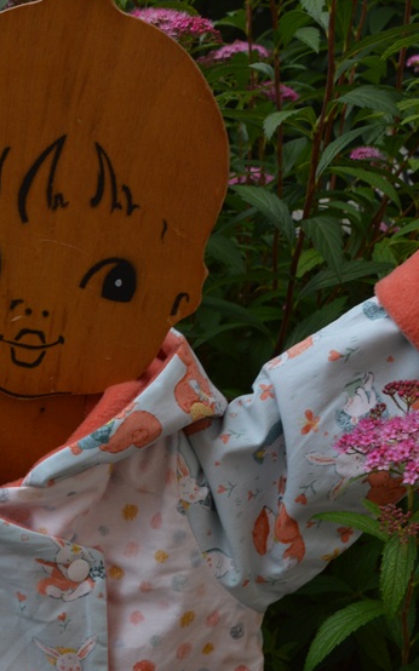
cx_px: 55
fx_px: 1391
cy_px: 500
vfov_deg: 26.8
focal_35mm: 76
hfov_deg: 16.9
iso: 100
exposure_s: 1/200
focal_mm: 23
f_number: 6.3
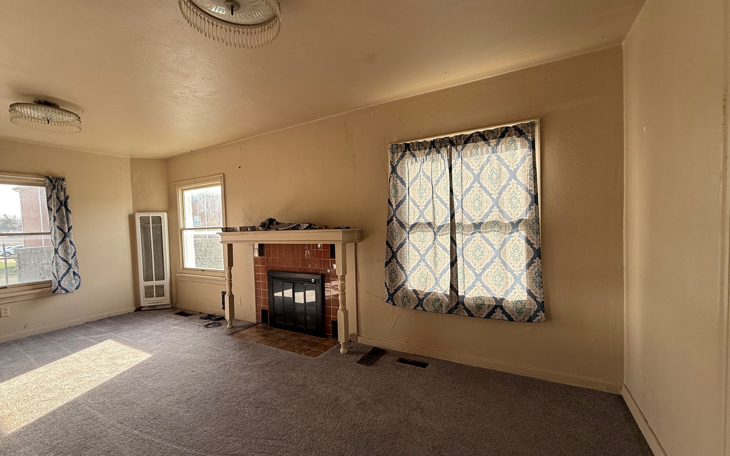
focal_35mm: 15
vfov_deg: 74.8
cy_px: 236
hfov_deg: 101.5
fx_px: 298
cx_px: 362
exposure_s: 1/99
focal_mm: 2.22
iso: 64
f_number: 2.2
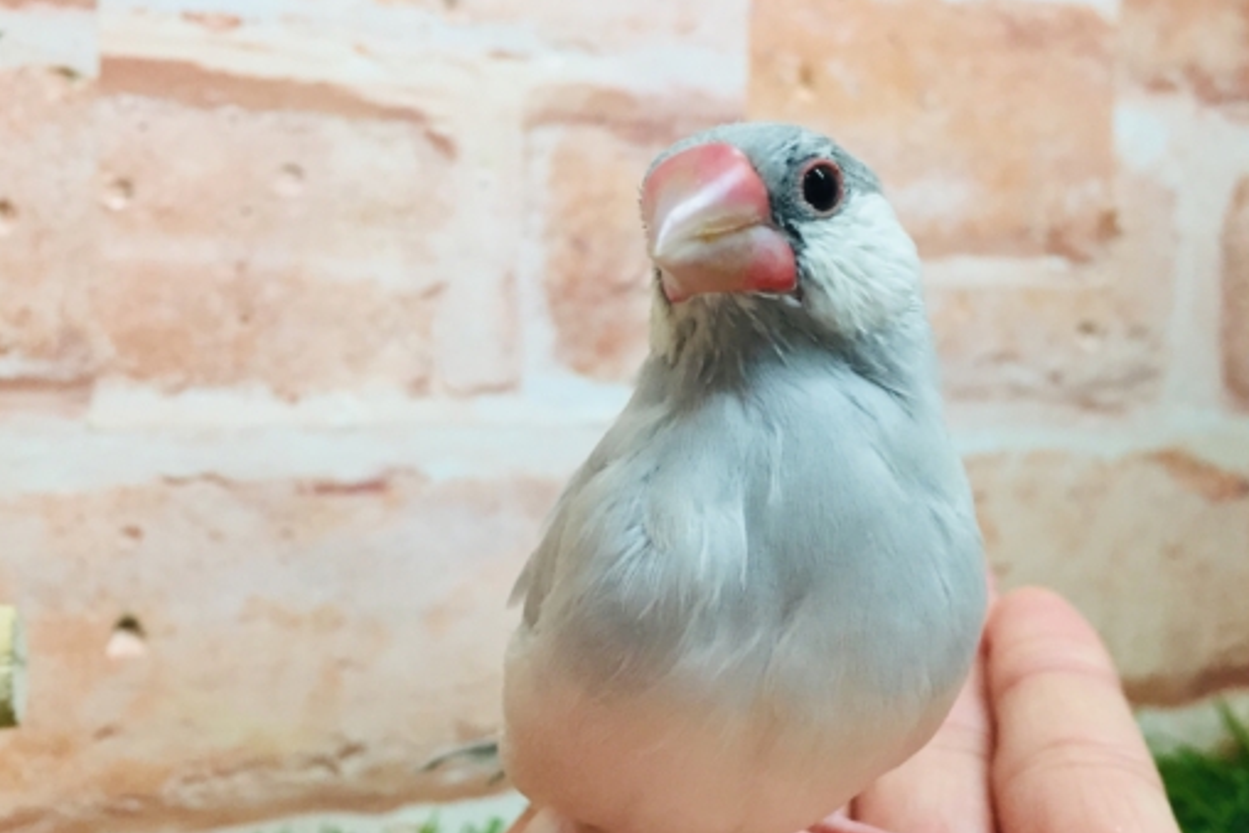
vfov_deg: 35.0
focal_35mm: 38
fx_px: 1319
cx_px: 765
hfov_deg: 50.3
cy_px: 366
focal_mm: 4.15
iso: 64
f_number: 2.2
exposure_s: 1/33
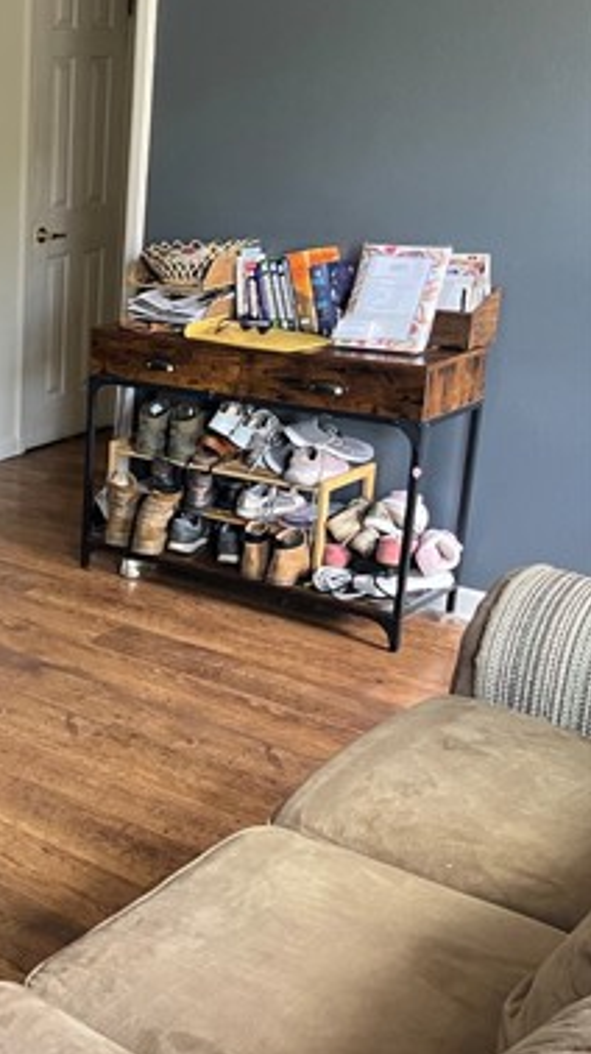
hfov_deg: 21.0
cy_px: 502
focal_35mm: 48
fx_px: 1340
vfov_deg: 42.9
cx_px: -296
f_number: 1.6
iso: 250
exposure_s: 1/59
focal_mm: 5.1
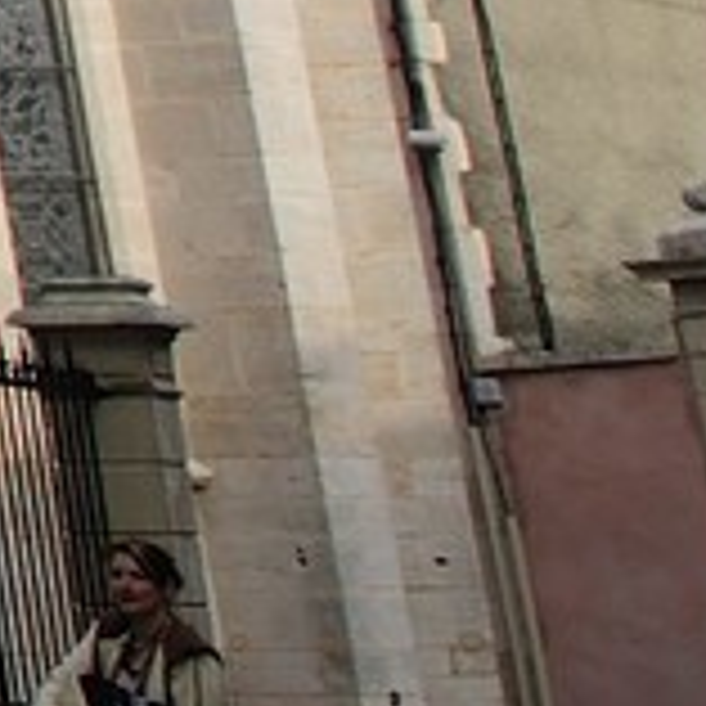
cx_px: -2842
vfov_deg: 7.5
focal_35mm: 208
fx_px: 4800
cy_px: -1358
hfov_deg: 5.8
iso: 200
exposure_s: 1/160
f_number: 11
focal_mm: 24
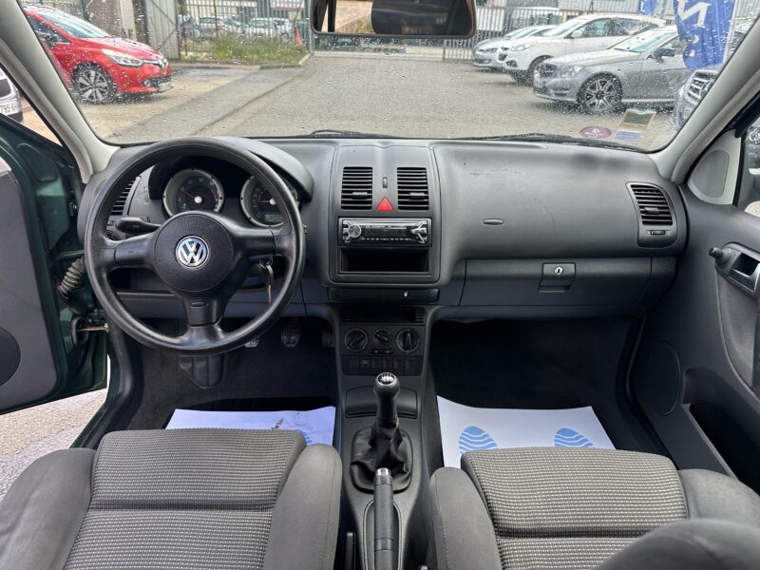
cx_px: 380
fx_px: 527
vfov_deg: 56.8
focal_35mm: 24
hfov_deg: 71.6
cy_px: 285
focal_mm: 6.86
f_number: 1.78
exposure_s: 1/516
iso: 80
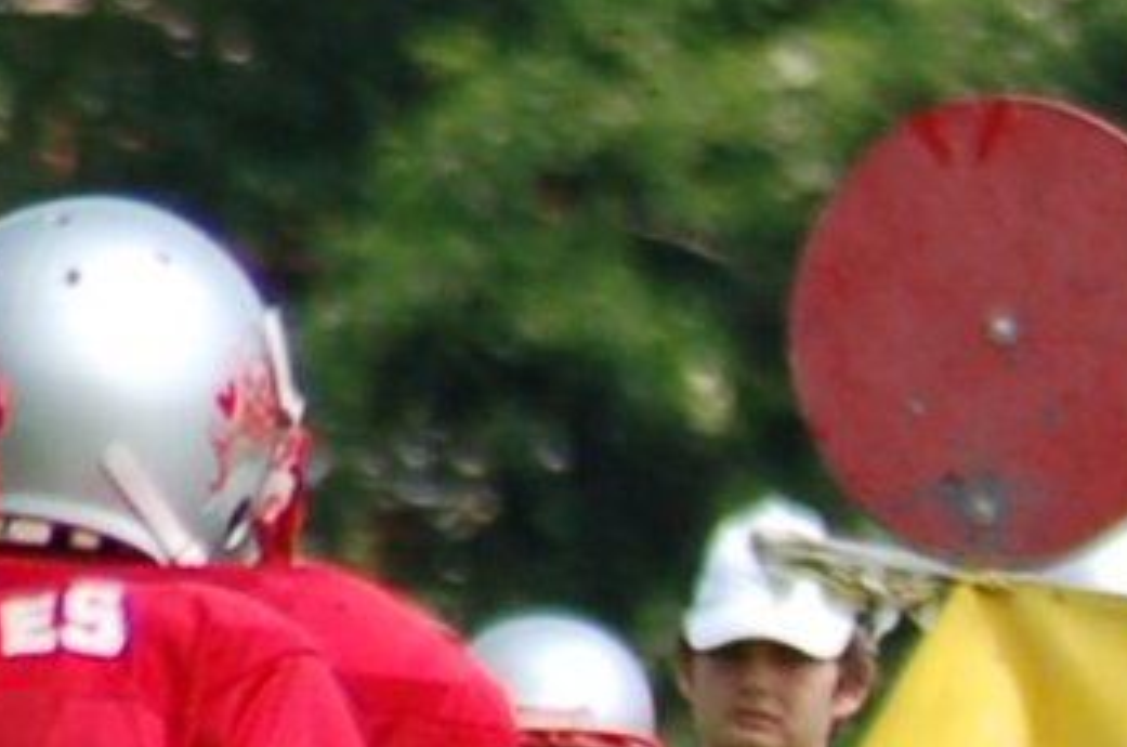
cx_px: 2978
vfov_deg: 0.8
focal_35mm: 1619
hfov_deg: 1.3
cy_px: 1247
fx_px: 50590
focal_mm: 170
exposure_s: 1/1000
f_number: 4.8
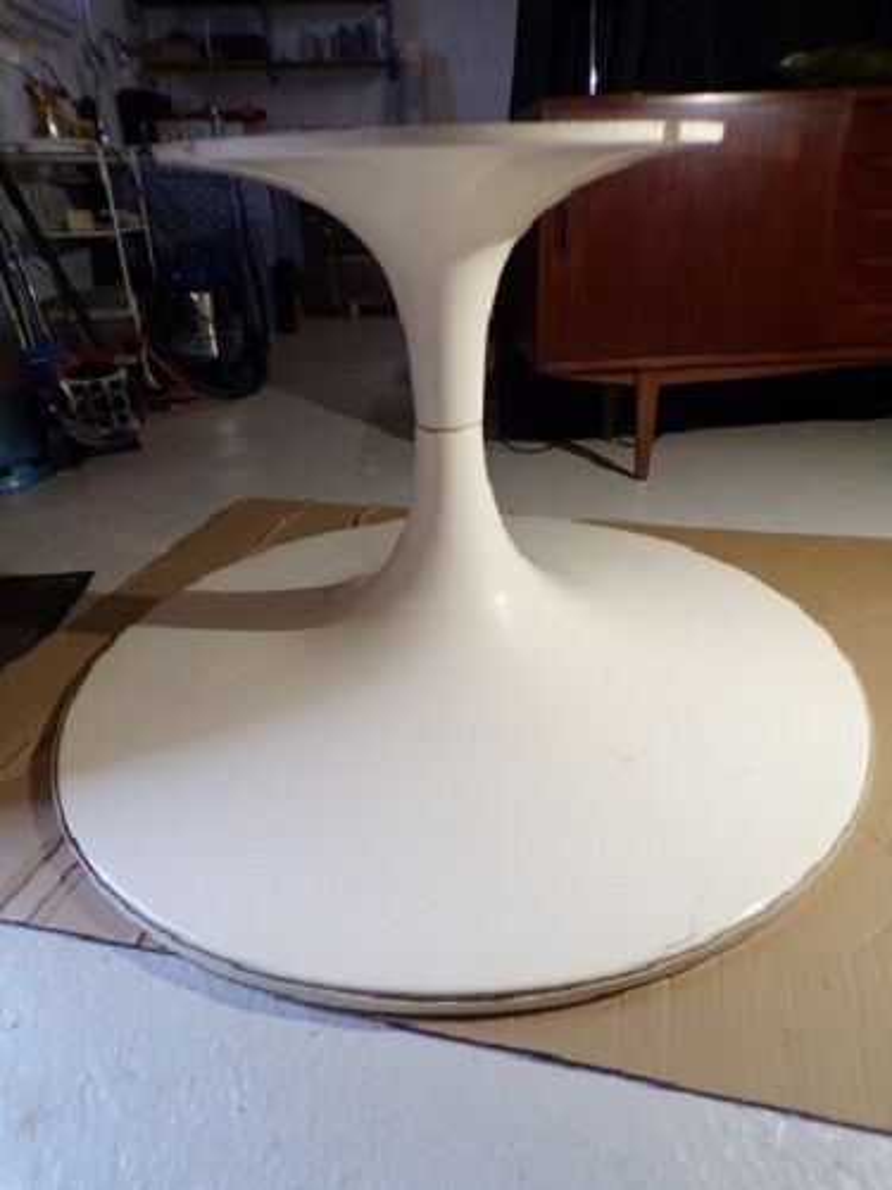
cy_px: 595
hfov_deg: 56.8
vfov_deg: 71.6
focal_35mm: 24
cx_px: 446
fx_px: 825
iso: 162
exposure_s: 1/34
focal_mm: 4.3
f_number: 3
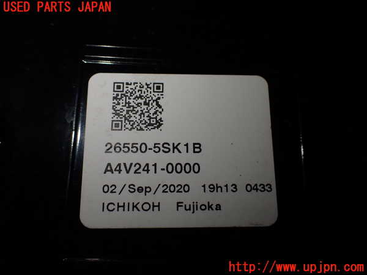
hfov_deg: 60.0
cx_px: 184
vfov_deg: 46.8
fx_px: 318
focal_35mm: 30
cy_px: 138
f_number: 3.2
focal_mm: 5.4
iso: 100
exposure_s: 1/250
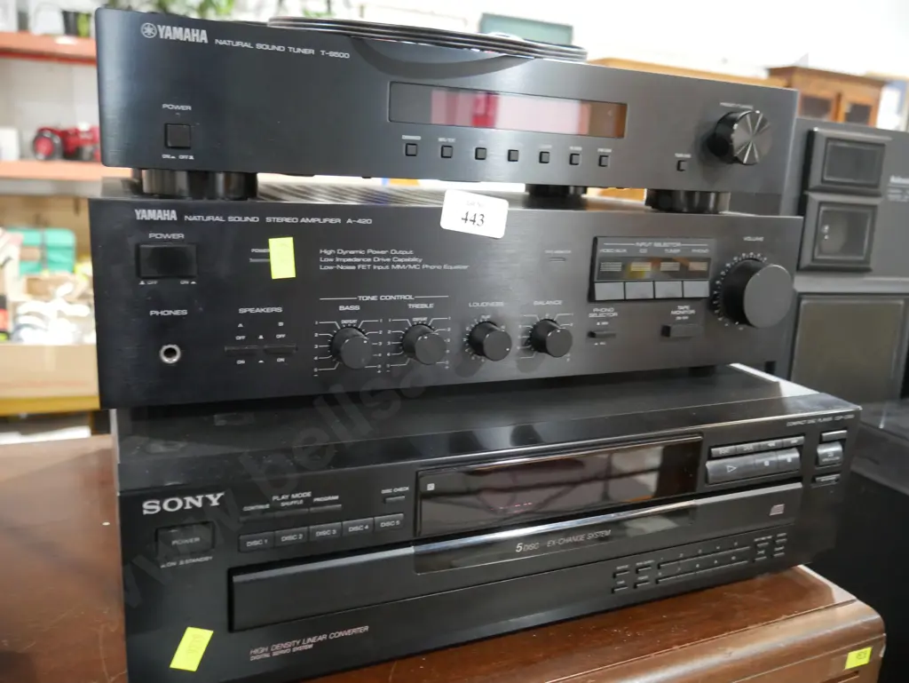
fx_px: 736
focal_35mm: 28
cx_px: 454
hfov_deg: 63.4
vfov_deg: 49.8
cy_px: 342
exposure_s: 1/60
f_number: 3.5
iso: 3200
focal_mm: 14
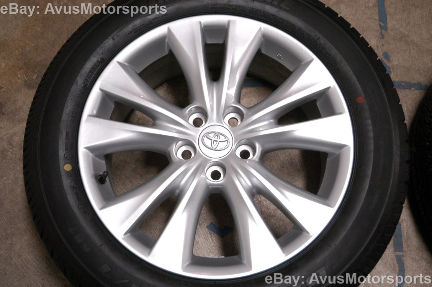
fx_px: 611
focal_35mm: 51
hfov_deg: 38.9
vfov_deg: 26.4
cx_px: 216
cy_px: 144
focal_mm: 34
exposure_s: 1/80
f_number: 4.2
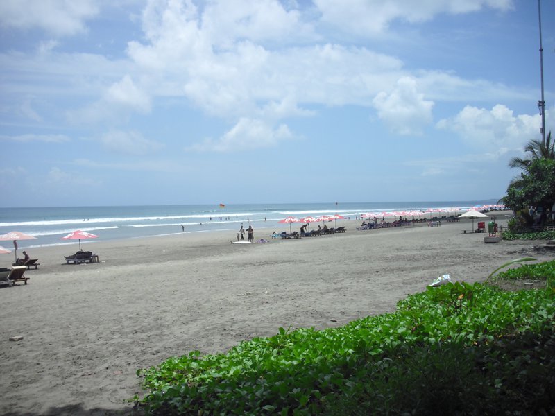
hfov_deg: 49.0
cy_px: 208
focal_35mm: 38
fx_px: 609
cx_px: 278
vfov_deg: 37.7
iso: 100
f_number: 8
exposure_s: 1/400
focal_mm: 6.2
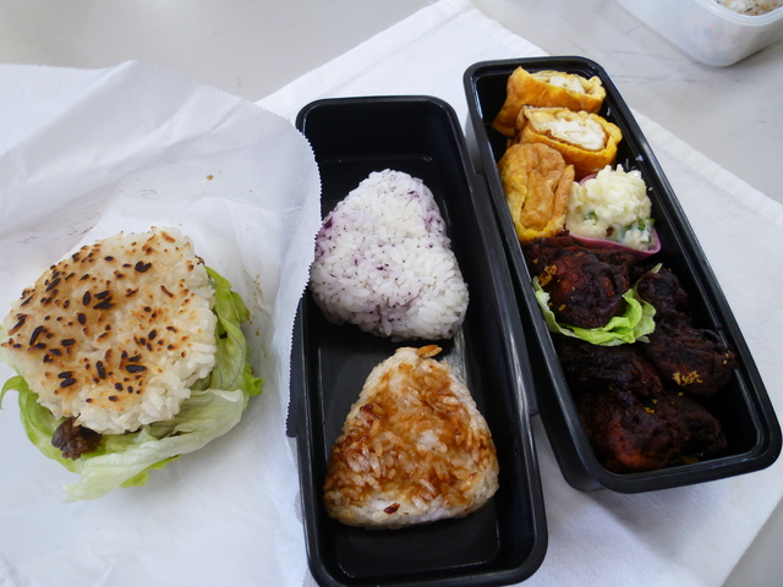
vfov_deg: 56.8
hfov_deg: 71.6
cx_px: 392
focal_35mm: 24
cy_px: 294
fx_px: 543
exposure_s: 1/60
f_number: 2.2
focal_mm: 4.3
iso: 100
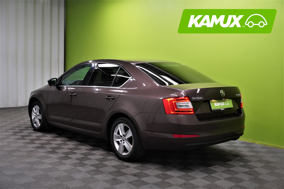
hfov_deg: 45.0
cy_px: 94
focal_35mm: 44
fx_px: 343
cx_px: 142
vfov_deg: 30.8
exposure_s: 1/20
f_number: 7.1
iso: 320
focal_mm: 29
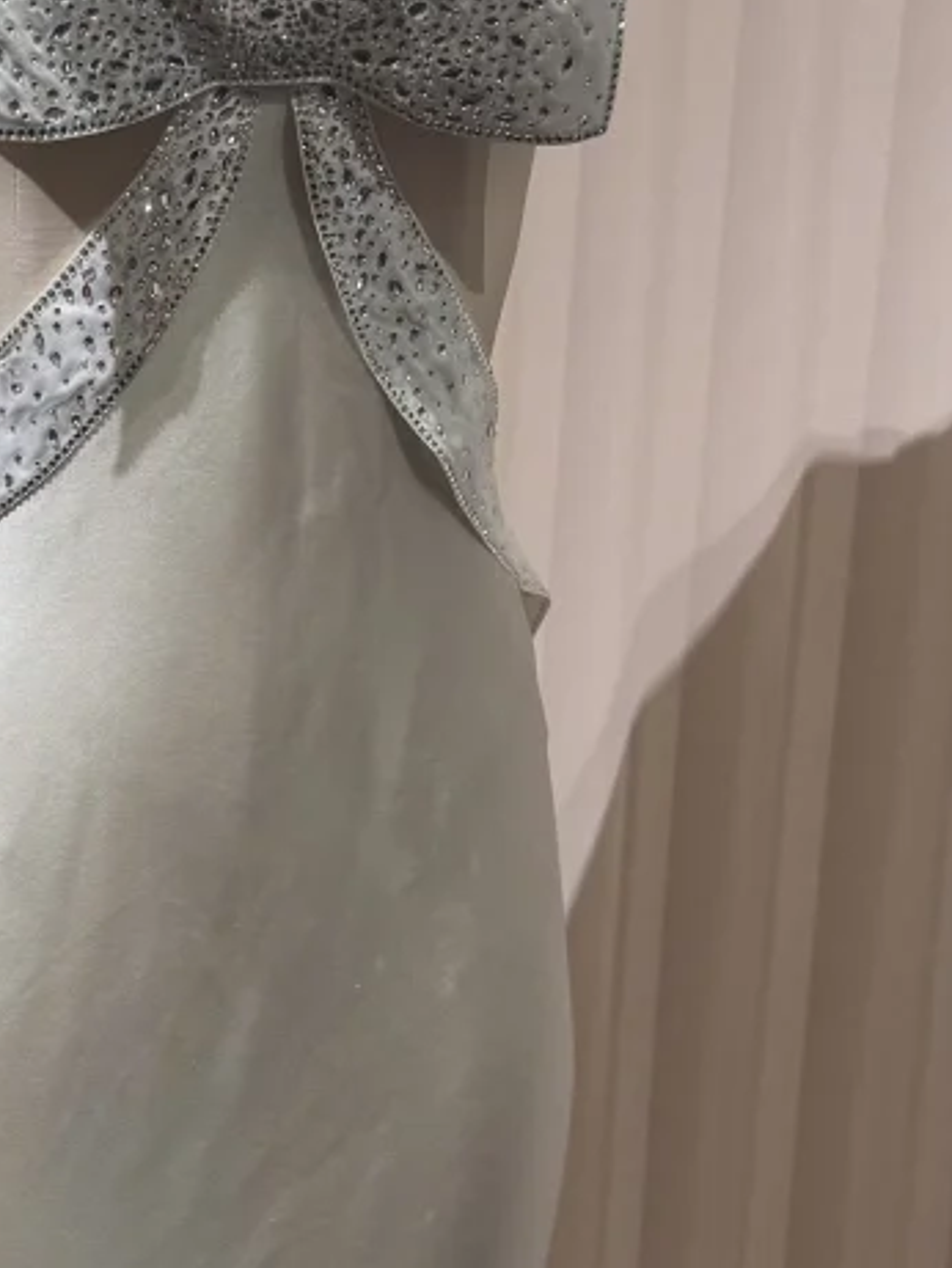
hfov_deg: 18.9
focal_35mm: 75
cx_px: -88
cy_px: 809
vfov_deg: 25.9
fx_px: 2749
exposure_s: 1/50
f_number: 1.78
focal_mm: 6.76
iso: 100
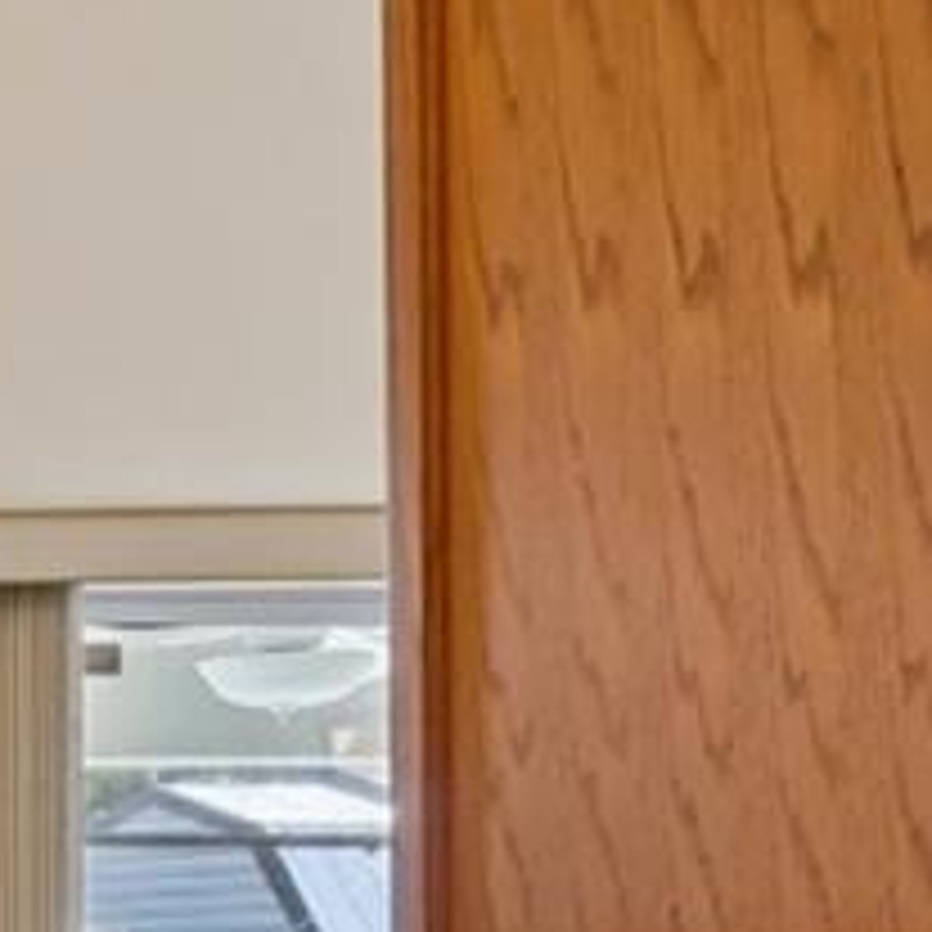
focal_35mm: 125
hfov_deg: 9.9
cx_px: -2004
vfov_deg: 13.6
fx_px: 3808
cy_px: 1126
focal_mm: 19
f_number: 9
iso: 400
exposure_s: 1/8
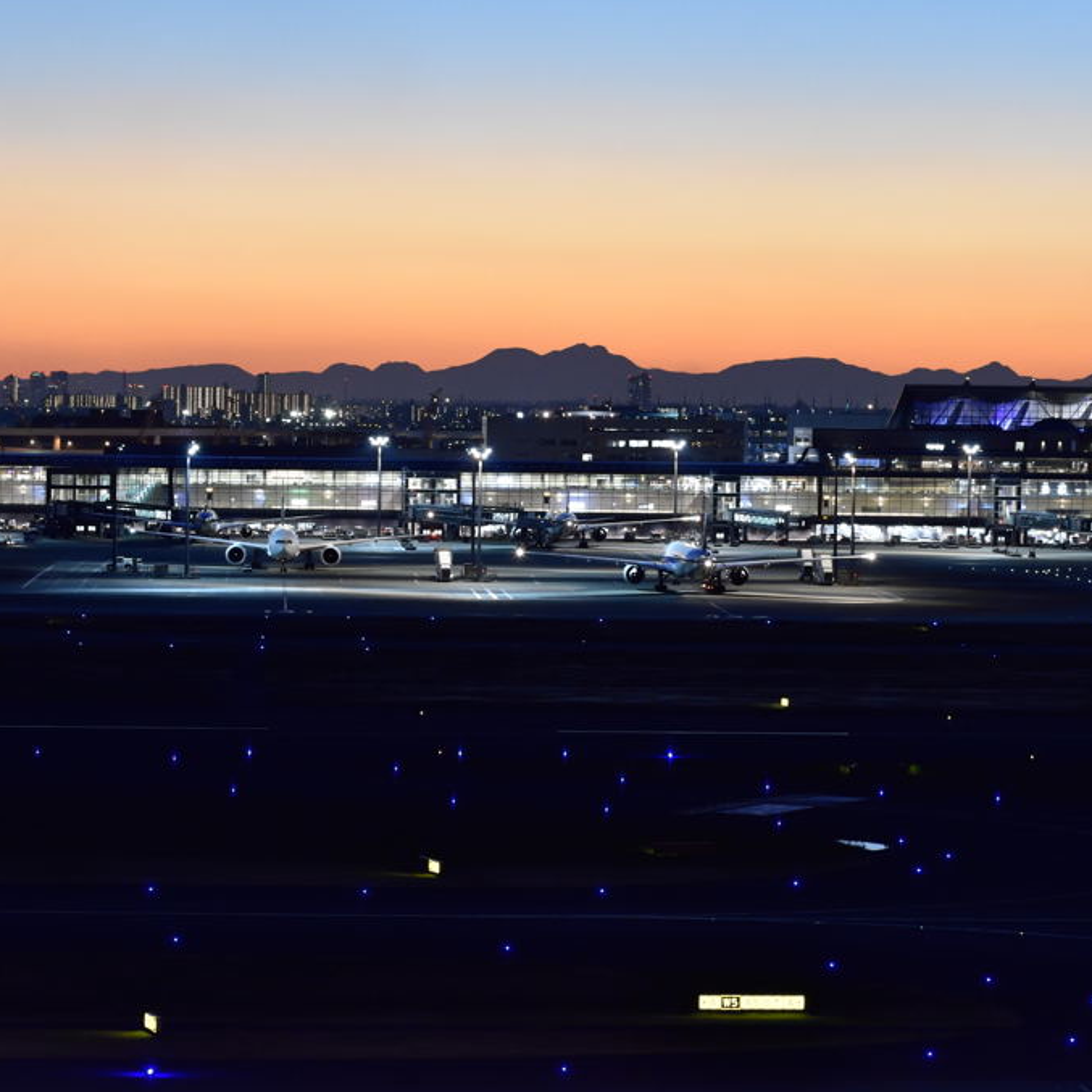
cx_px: 742
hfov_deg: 12.9
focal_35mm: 135
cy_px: 547
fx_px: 4818
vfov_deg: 12.9
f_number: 5.6
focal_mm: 70
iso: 1600
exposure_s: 1/10
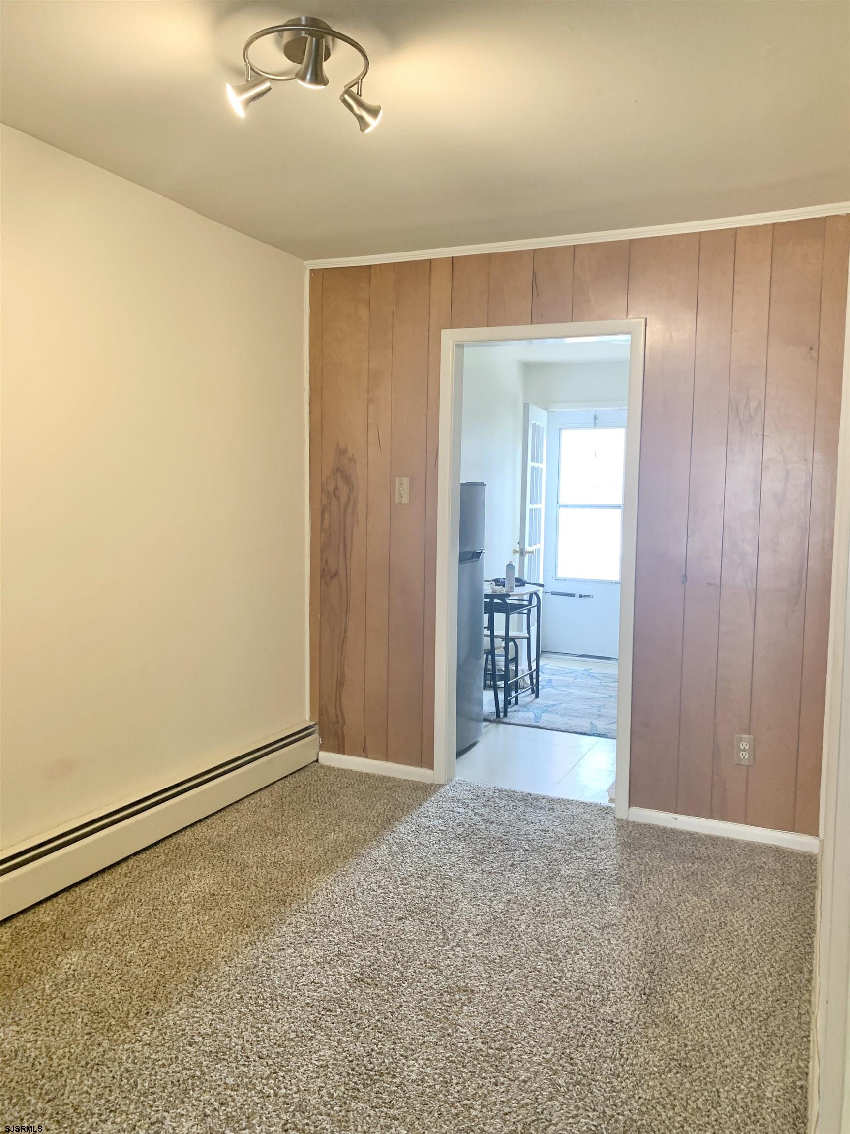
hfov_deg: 53.1
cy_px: 567
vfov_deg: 67.3
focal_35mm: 26
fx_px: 851
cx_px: 425
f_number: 1.8
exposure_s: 1/60
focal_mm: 4.25
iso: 160
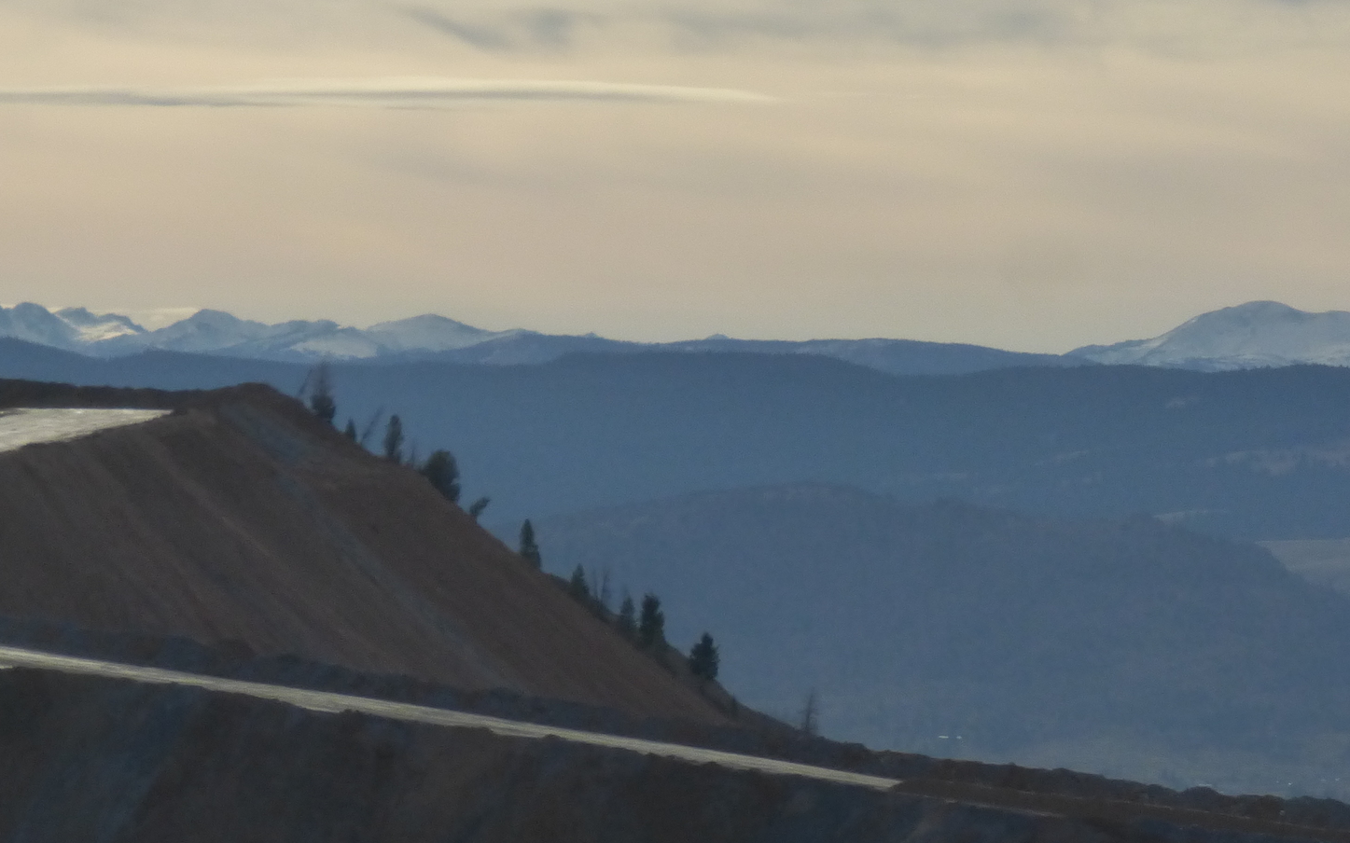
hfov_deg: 7.2
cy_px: 142
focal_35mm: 293
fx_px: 10779
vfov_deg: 4.5
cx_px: 199
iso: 160
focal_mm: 25.9
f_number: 5.4
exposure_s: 1/1600
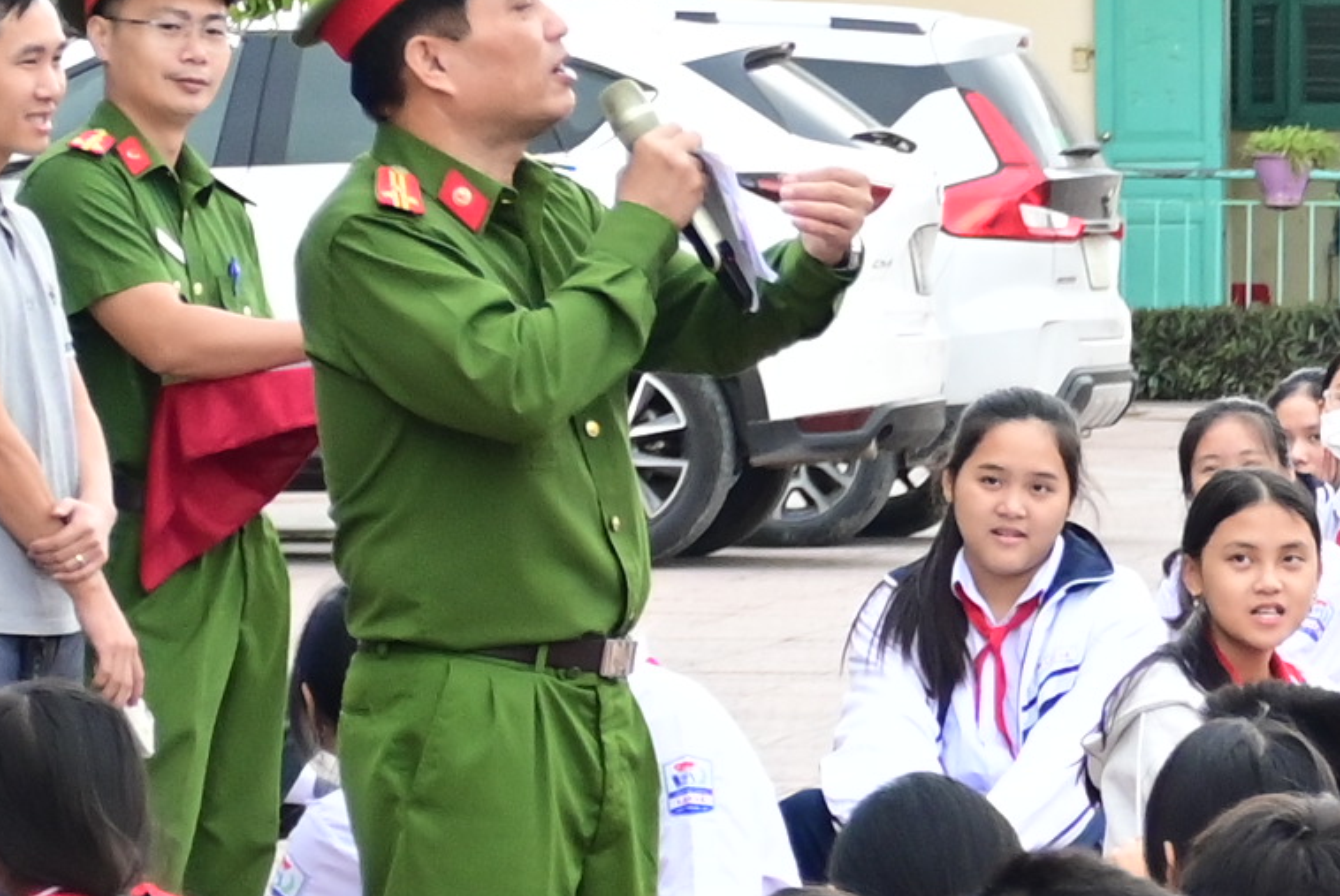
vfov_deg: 3.8
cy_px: 277
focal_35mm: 361
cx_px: 2394
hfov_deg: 5.6
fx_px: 13450
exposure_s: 1/200
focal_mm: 62
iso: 1250
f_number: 5
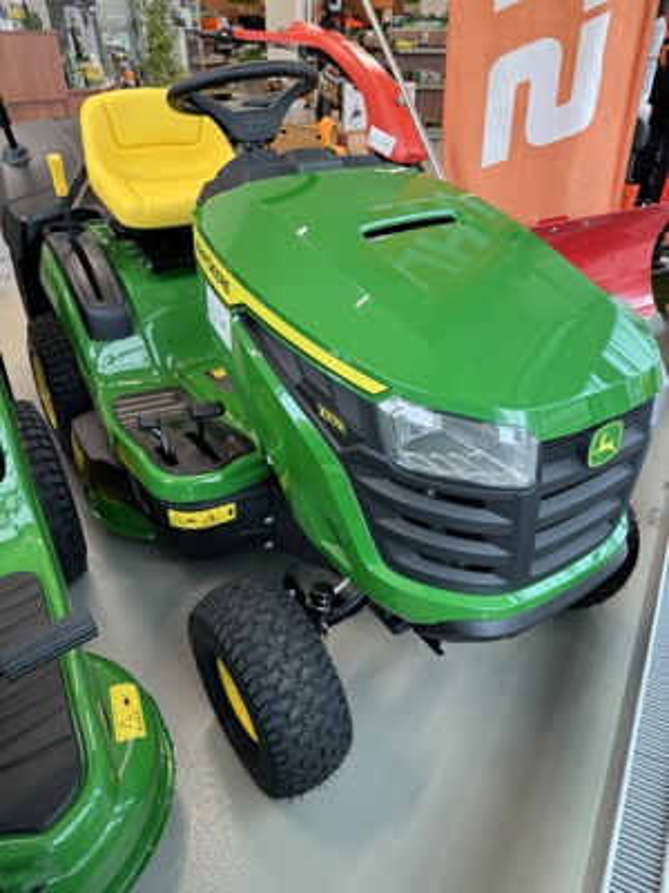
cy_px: 446
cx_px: 334
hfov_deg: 56.8
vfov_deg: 71.6
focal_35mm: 24
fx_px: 618
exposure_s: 1/100
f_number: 1.78
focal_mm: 6.86
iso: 160
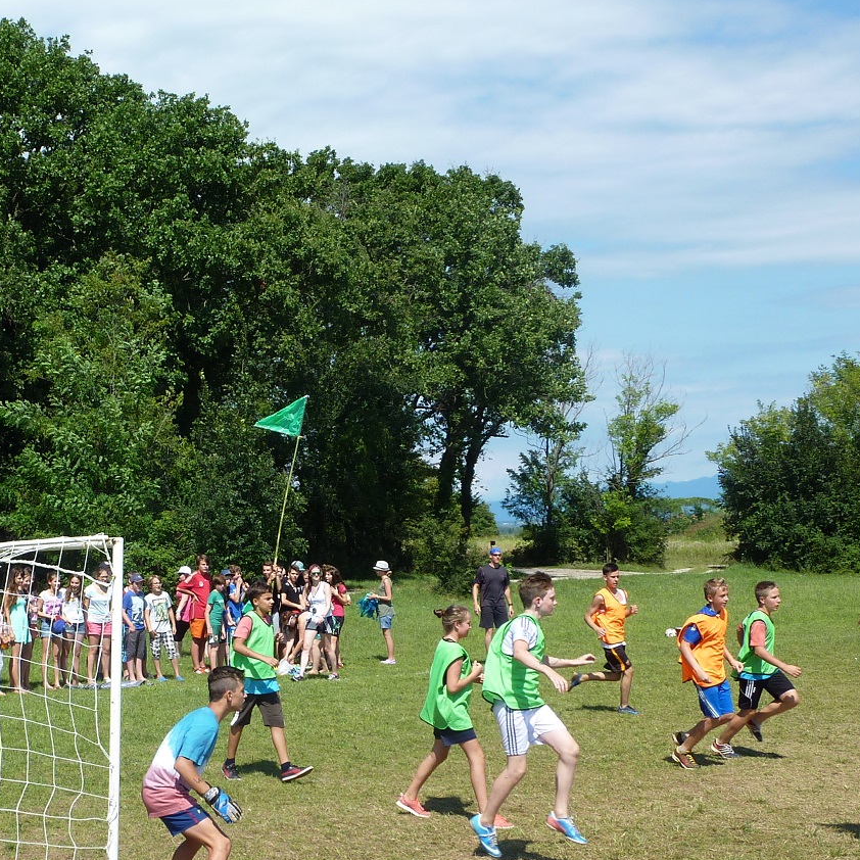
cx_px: 122
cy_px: 547
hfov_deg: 26.6
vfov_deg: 27.2
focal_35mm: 63
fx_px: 1771
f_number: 4.5
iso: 80
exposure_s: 1/500
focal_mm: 6.5
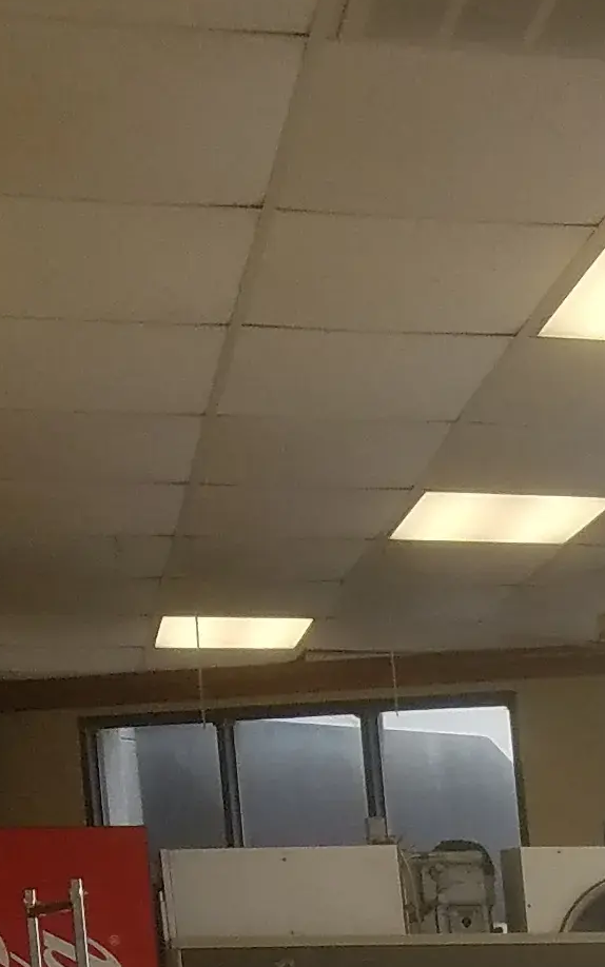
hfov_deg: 9.6
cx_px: 1459
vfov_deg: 15.8
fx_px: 3191
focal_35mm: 121
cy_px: 1477
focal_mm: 4.2
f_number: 1.7
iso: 50
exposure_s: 1/151
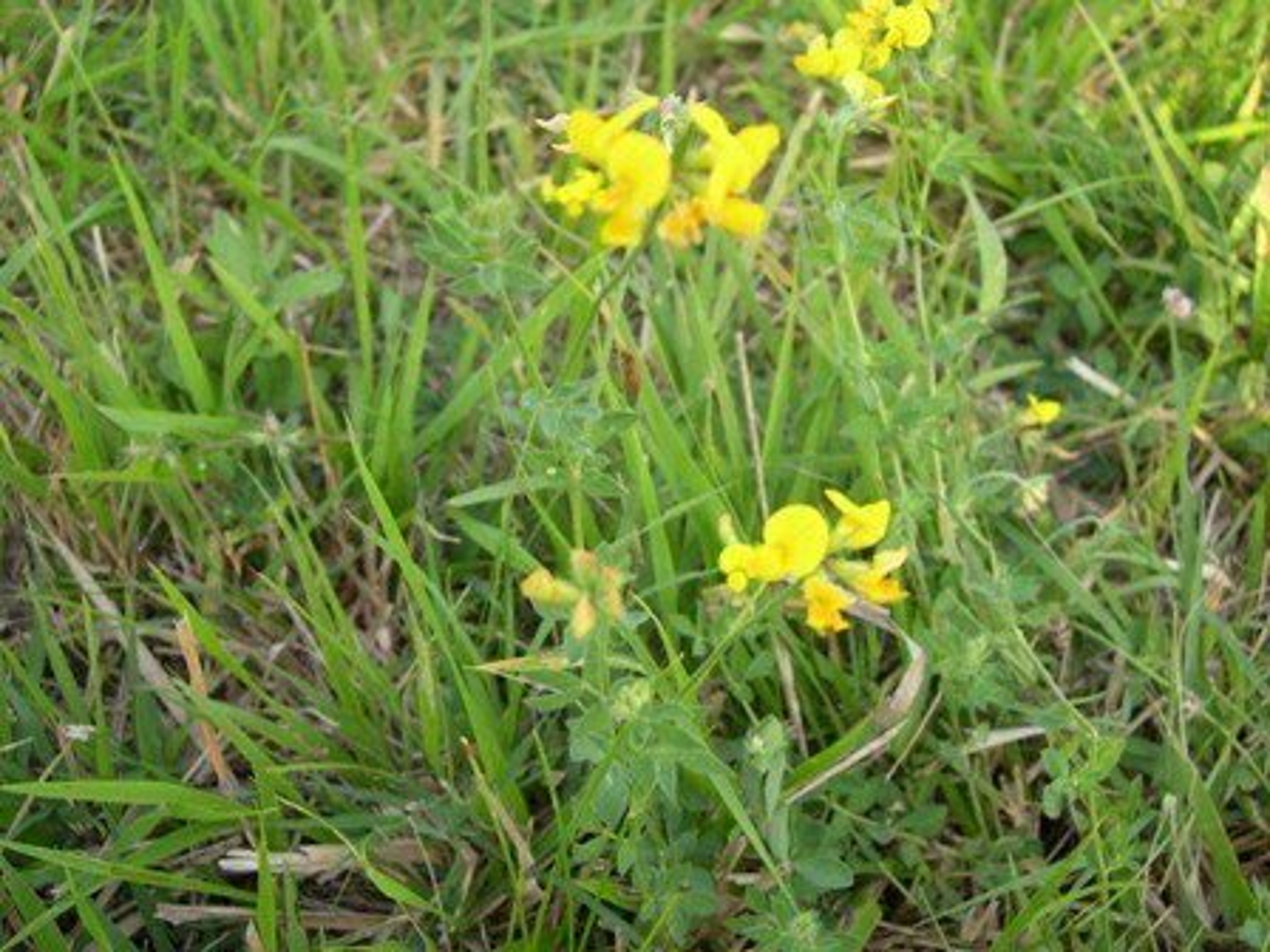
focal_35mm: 38
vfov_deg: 37.7
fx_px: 1394
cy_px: 476
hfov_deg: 49.0
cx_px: 635
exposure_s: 1/118
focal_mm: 8
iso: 100
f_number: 2.8
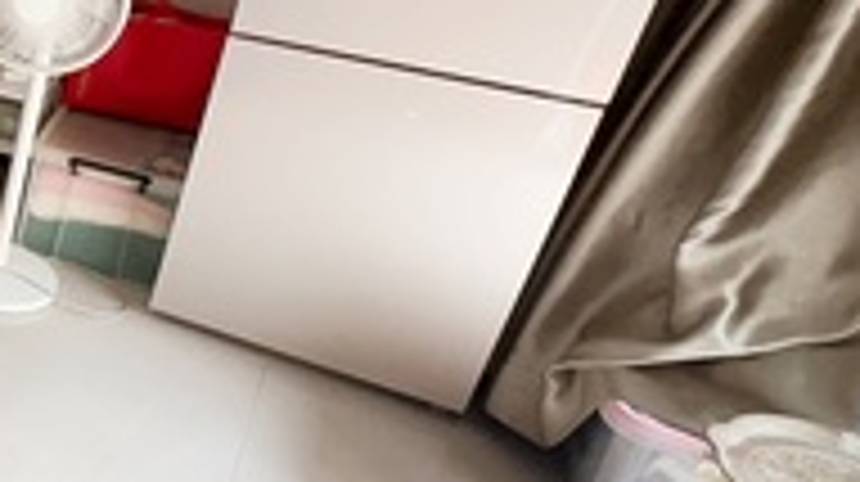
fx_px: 1094
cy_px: 122
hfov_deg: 27.3
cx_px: -473
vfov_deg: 24.6
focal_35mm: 48
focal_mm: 2.22
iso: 200
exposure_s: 1/99
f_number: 2.2
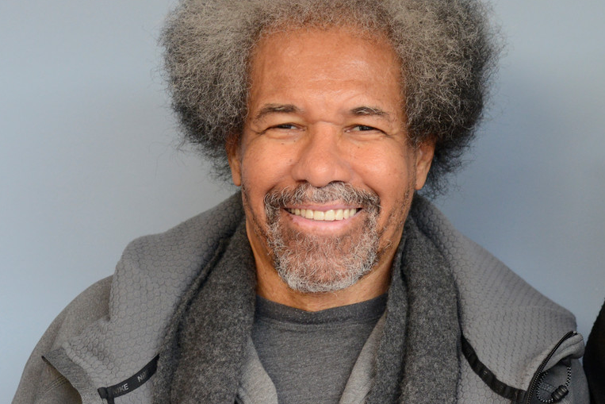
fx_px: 2706
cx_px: 641
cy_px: 200
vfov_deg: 8.5
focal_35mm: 161
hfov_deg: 12.6
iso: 800
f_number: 3.5
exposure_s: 1/160
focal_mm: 60
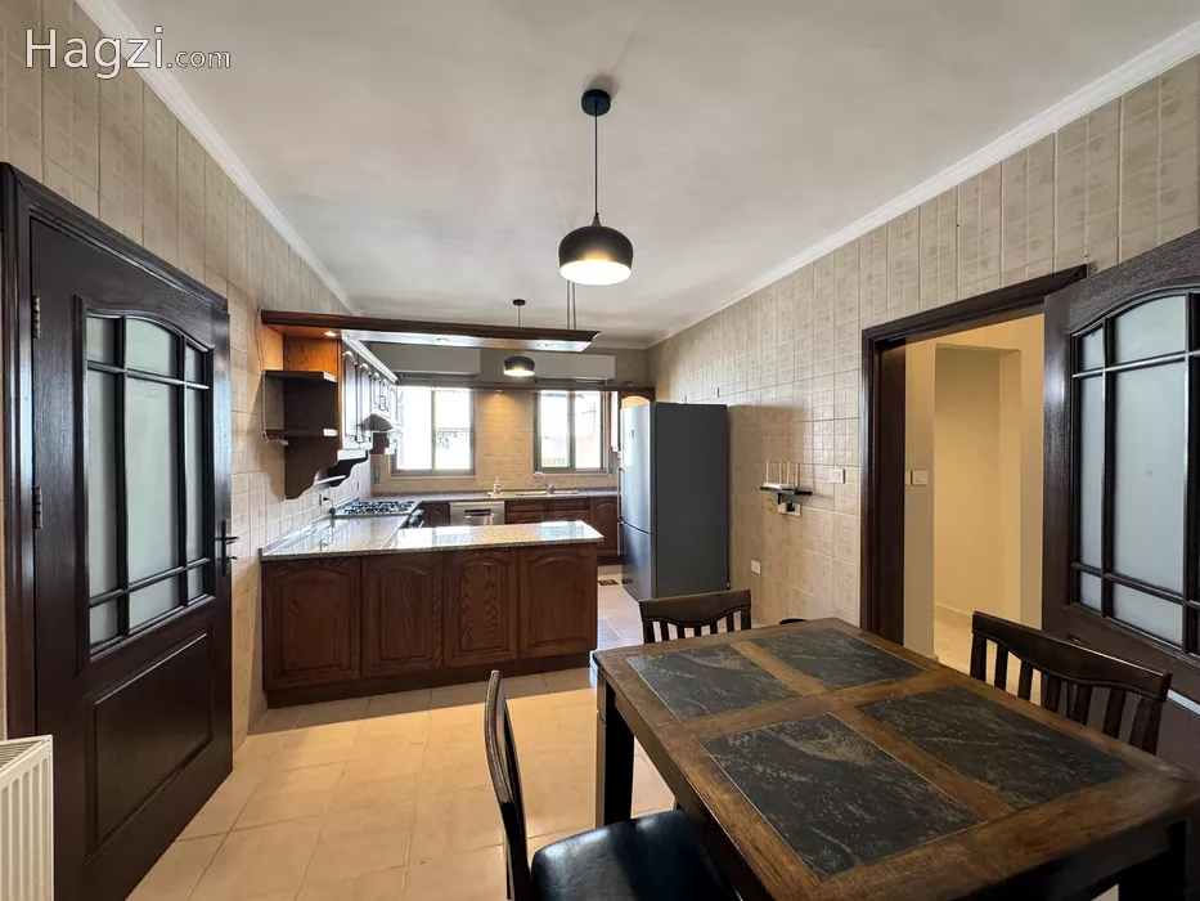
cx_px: 600
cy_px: 450
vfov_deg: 85.7
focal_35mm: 14
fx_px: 485
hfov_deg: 102.1
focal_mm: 2.22
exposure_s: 1/99
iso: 250
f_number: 2.2
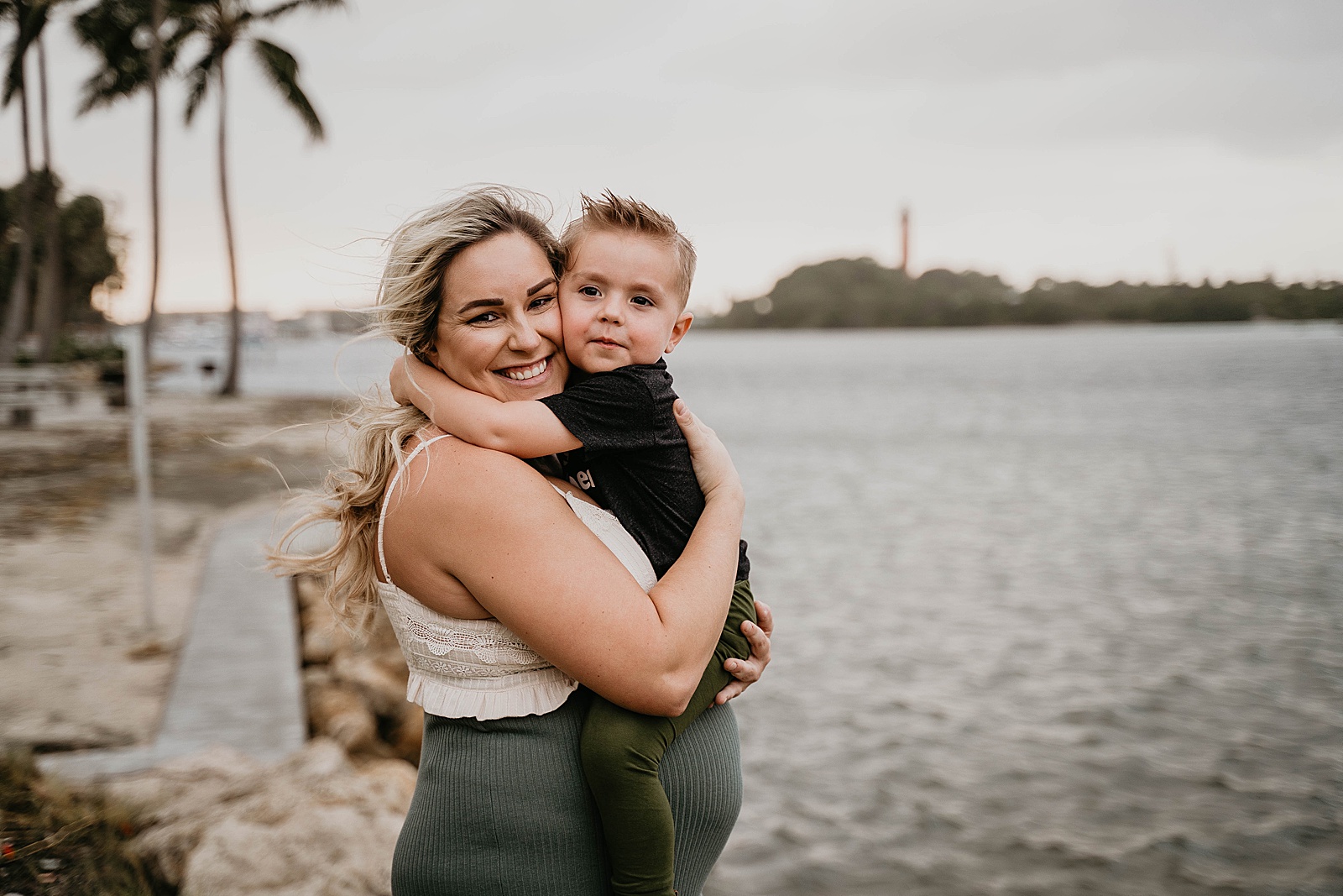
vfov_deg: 23.8
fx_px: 2126
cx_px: 672
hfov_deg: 35.1
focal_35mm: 57
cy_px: 448
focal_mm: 57
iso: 400
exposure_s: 1/160
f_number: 2.8
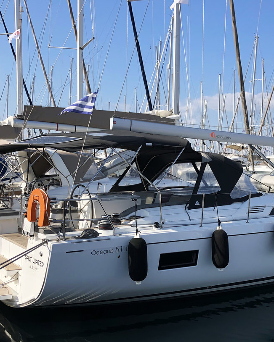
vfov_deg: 42.8
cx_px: 164
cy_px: 195
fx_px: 436
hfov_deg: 34.8
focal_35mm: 43
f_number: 1.8
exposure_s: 1/1946
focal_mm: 4
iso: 20
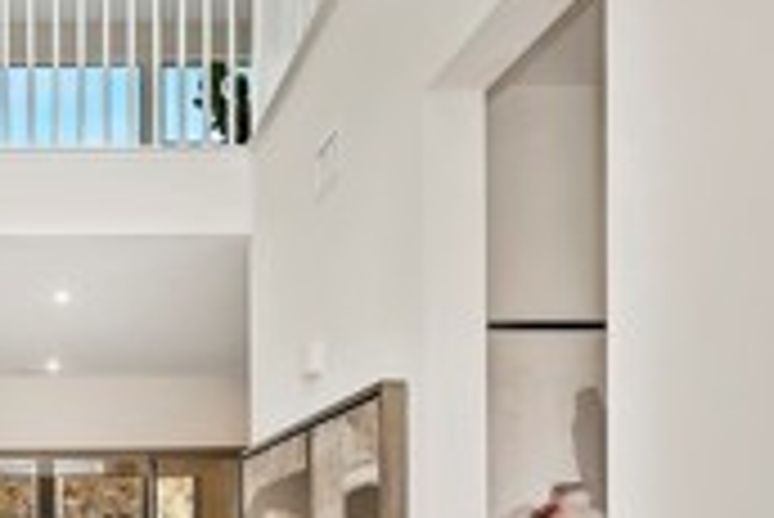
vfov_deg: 24.6
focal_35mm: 52
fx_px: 1119
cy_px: 545
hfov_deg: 35.1
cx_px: 27
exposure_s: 1/60
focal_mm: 14
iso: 500
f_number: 10
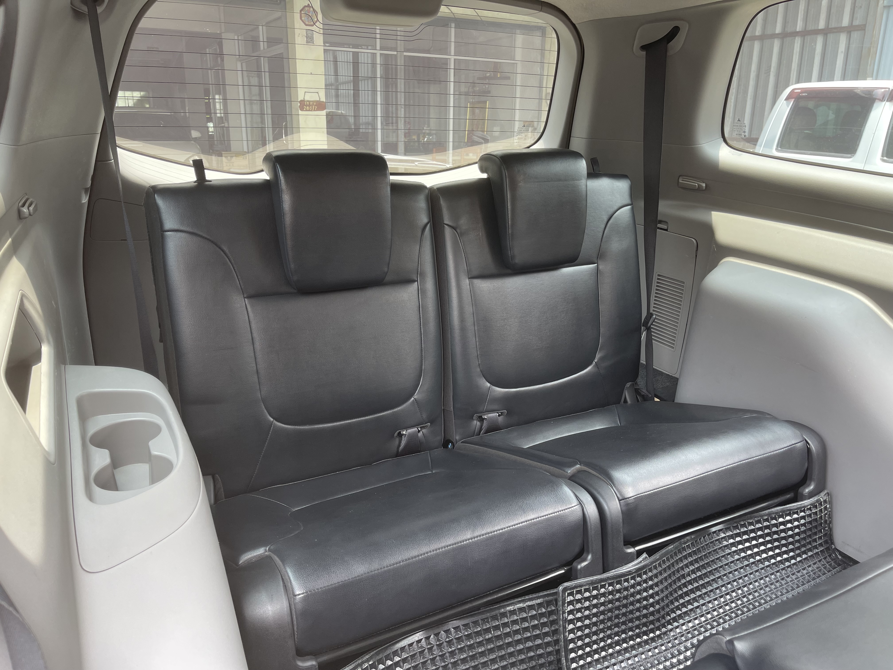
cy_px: 335
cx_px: 446
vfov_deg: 54.9
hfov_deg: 69.4
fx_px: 645
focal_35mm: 25
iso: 80
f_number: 1.6
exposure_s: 1/121
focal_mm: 5.1
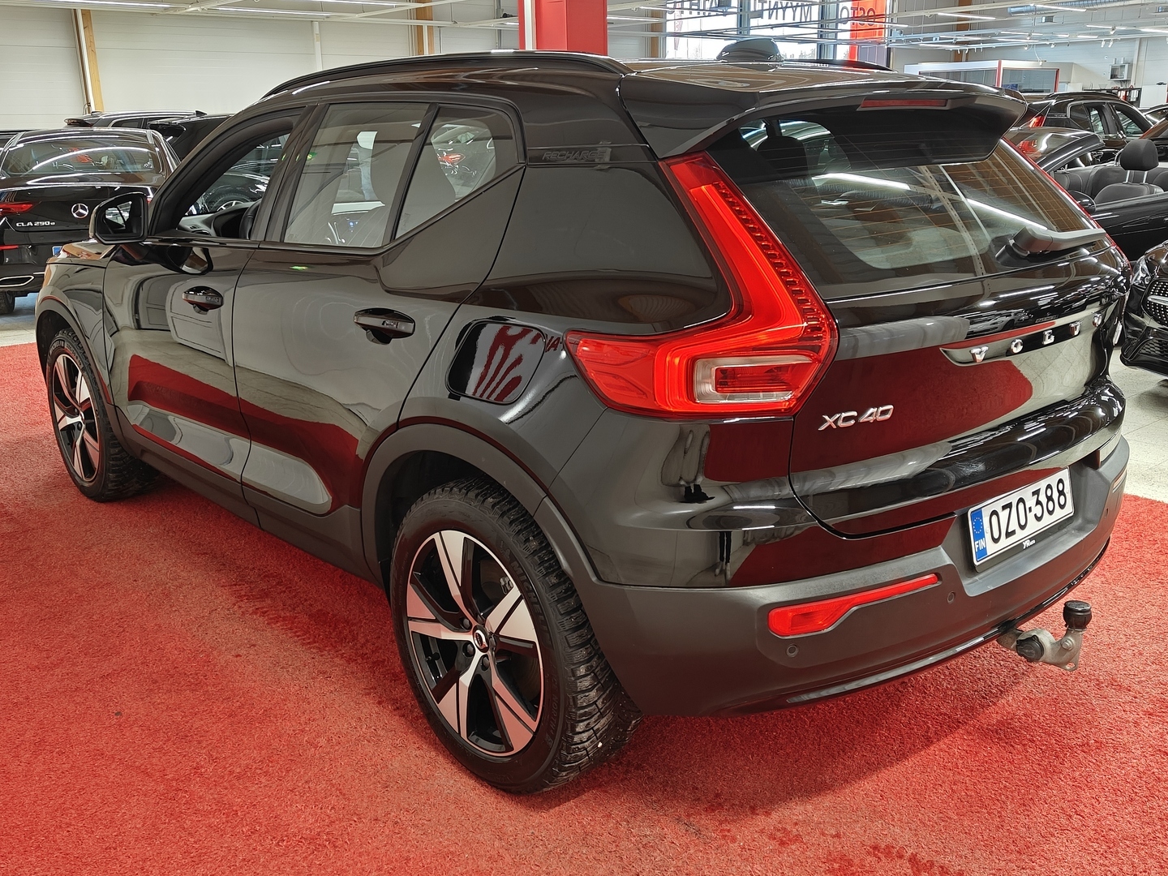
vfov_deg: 42.9
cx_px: 584
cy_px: 438
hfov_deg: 55.4
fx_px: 1113
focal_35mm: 33
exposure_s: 1/50
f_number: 1.8
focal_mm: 5.59
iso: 125
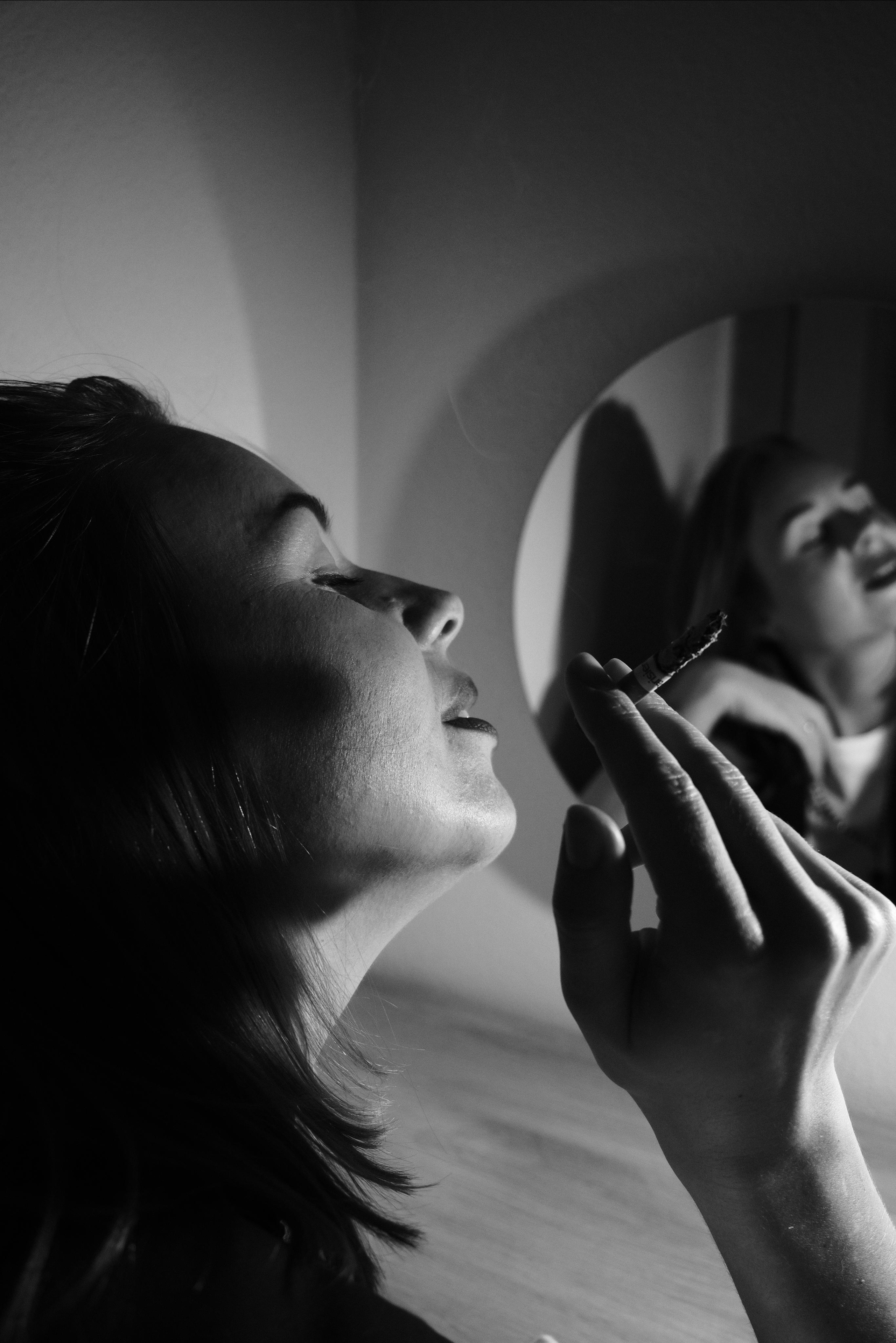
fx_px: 1195
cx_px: 448
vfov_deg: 58.7
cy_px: 672
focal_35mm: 32
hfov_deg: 41.1
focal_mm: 21.2
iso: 1250
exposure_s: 1/60
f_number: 4
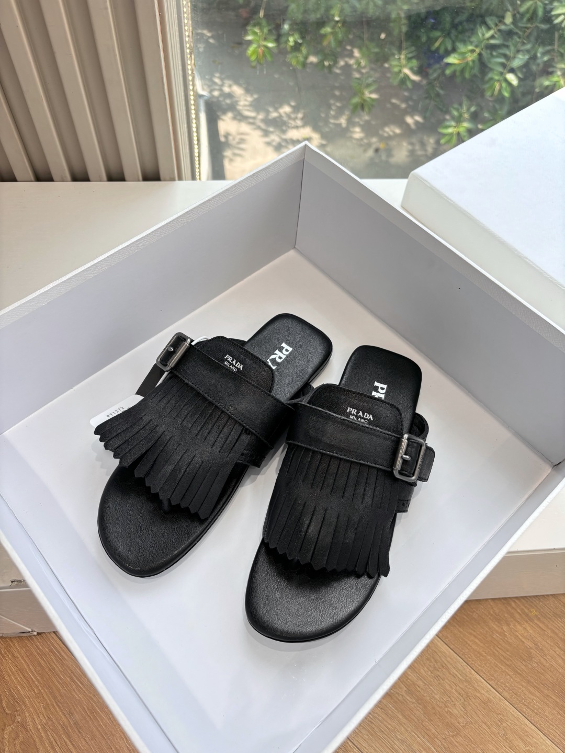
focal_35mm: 26
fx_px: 566
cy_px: 376
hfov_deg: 53.1
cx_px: 282
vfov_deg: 67.3
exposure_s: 1/318
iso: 50
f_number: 1.6
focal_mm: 5.96
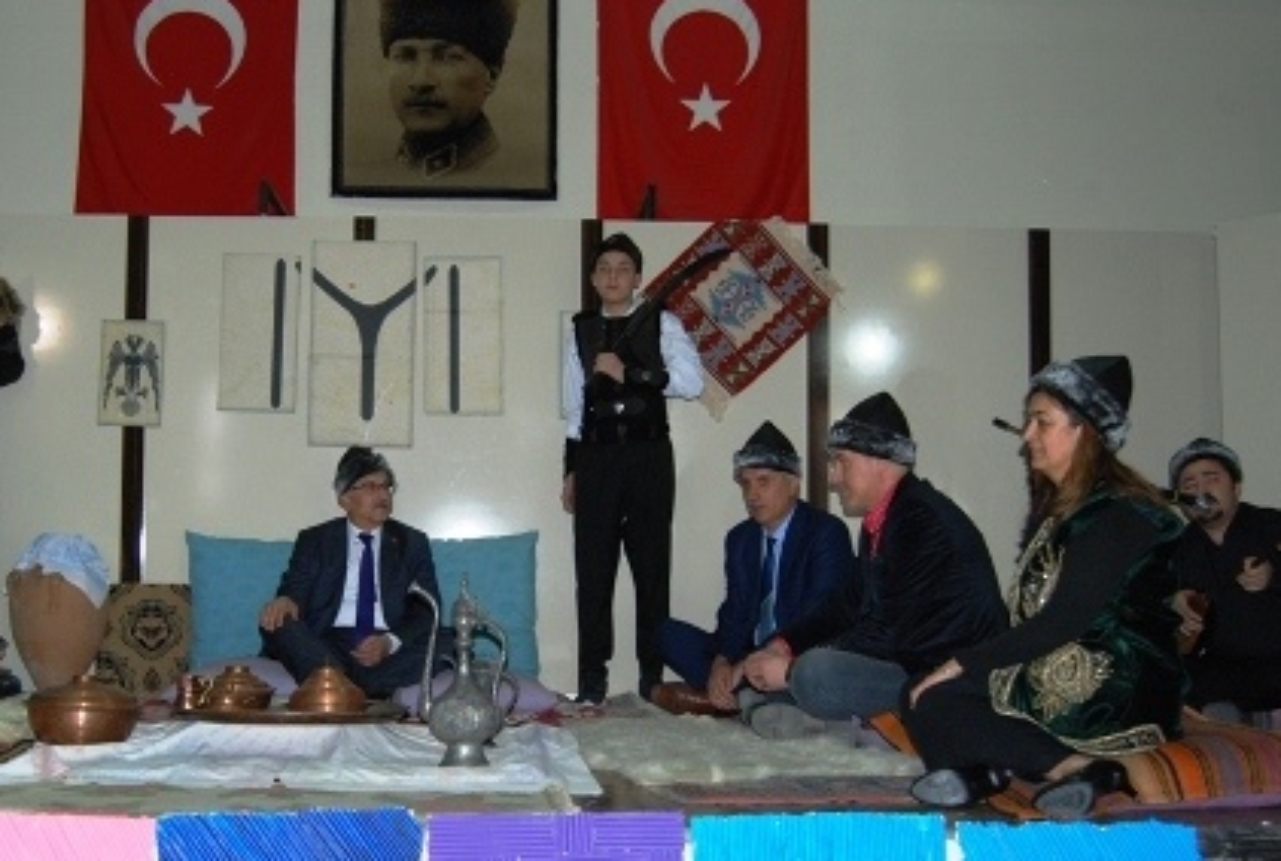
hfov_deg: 46.8
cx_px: 469
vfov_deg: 32.7
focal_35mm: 41
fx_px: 1463
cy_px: 513
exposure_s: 1/60
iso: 400
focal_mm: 18
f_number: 4
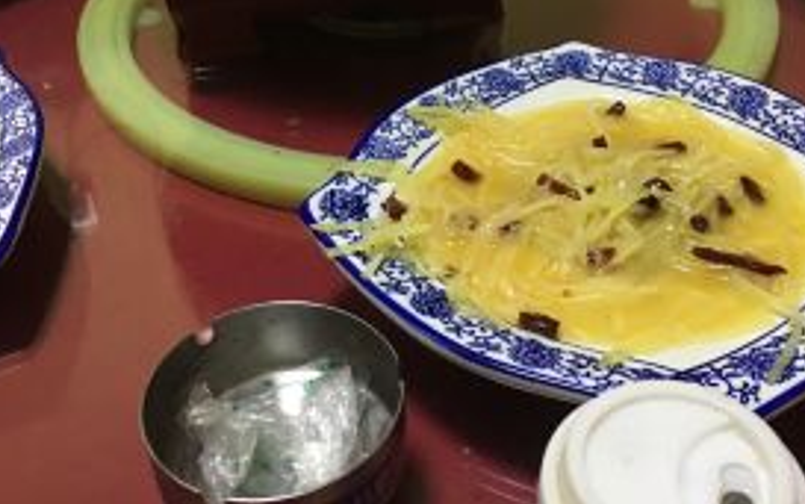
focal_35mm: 45
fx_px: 988
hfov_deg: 44.3
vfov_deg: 28.6
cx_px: 416
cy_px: 200
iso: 80
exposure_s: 1/10
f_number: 2.2
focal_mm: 4.15
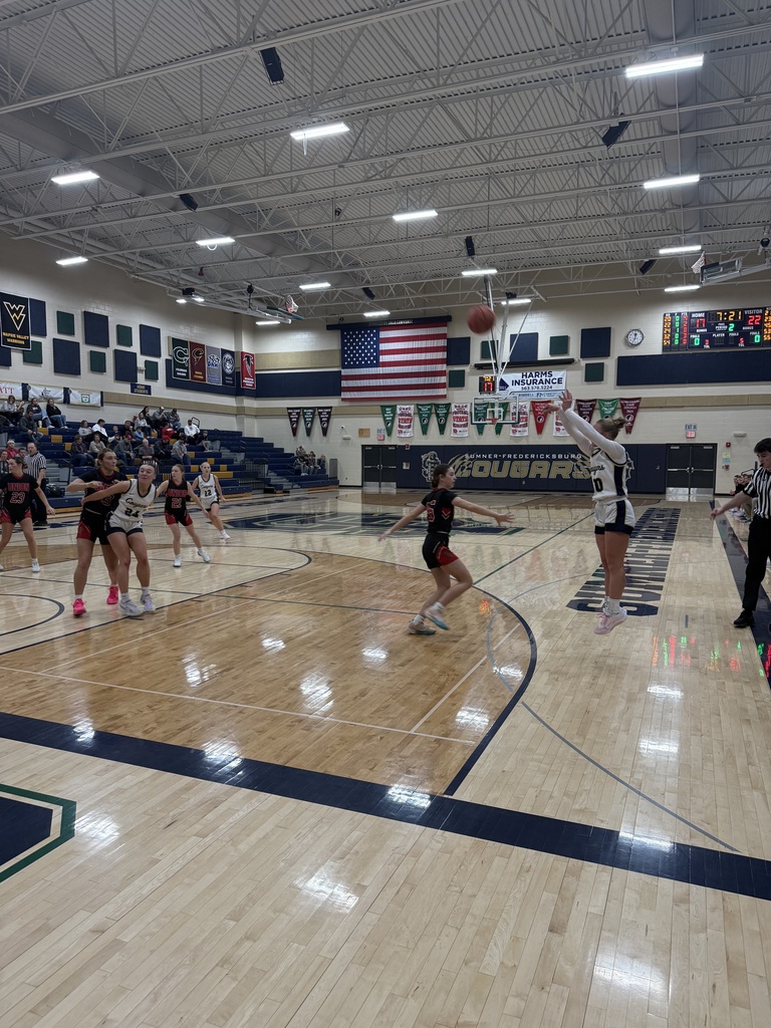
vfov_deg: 71.6
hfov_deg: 56.8
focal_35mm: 24
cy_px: 514
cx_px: 386
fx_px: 713
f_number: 1.78
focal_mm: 6.76
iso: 200
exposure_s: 1/169
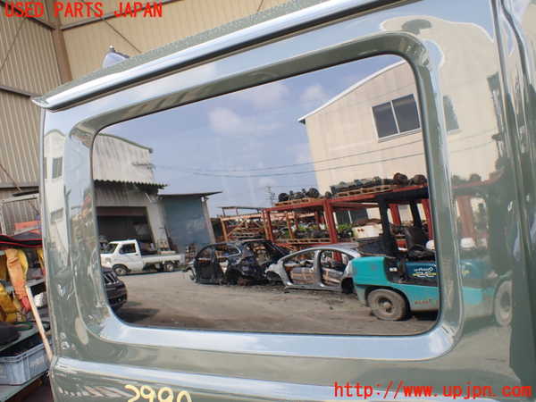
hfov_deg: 60.0
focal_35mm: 30
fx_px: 465
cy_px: 201
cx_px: 268
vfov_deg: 46.8
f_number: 2.3
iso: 100
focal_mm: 5.4
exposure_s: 1/200
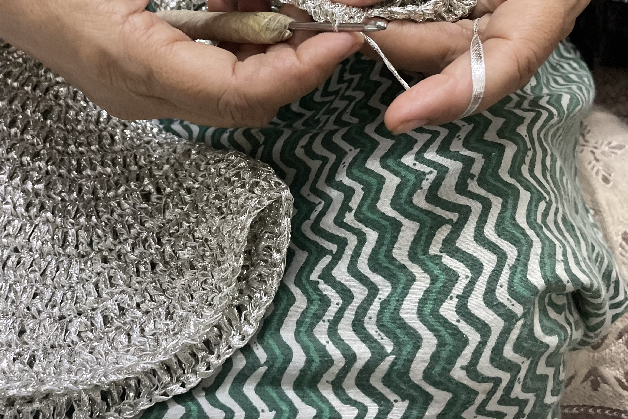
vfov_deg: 33.5
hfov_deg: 51.9
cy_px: 19
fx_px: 645
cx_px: 306
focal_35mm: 37
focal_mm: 4.2
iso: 500
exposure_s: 1/33
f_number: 1.6
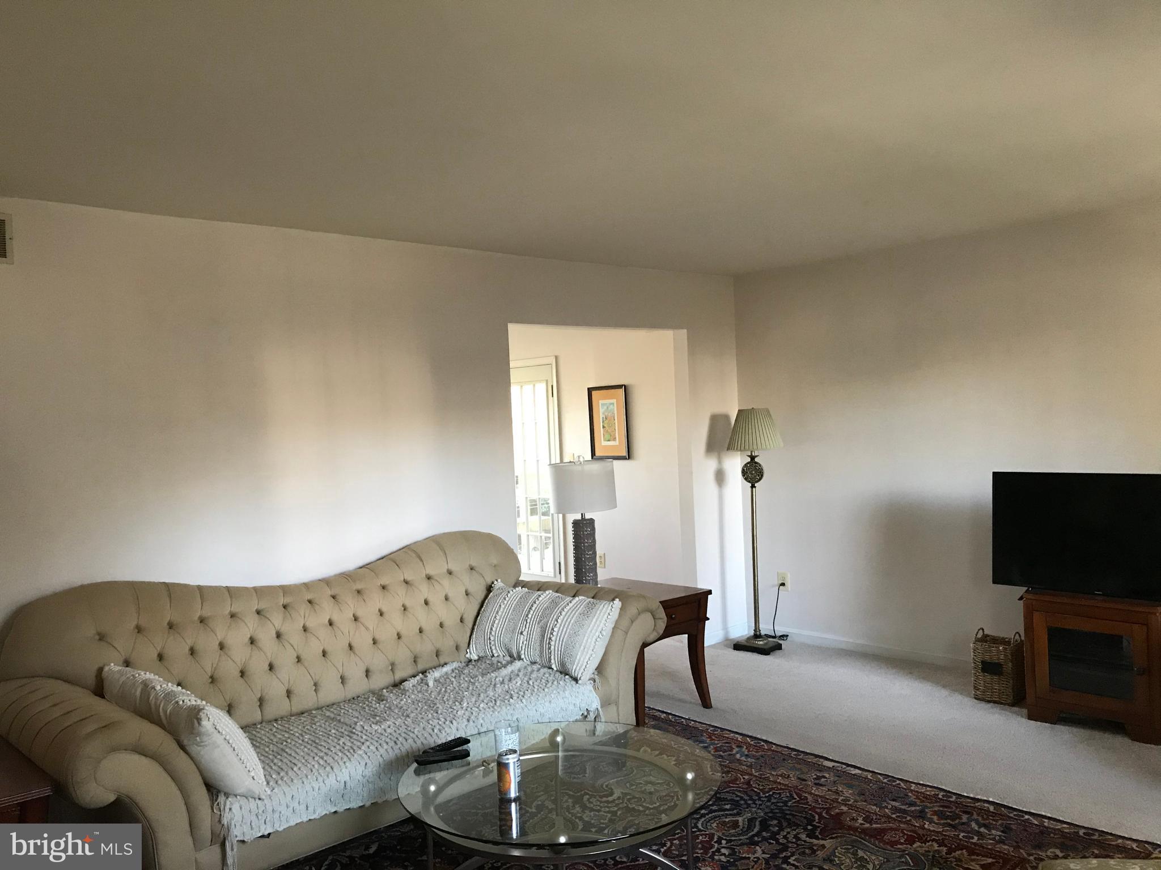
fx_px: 939
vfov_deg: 49.7
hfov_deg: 63.4
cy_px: 435
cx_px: 580
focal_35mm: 28
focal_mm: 3.99
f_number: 1.8
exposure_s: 1/15
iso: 80
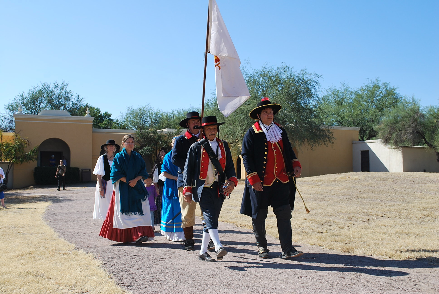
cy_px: 147
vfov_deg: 30.9
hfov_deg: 44.9
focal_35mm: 44
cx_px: 220
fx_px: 531
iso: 100
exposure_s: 1/250
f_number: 8
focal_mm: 29
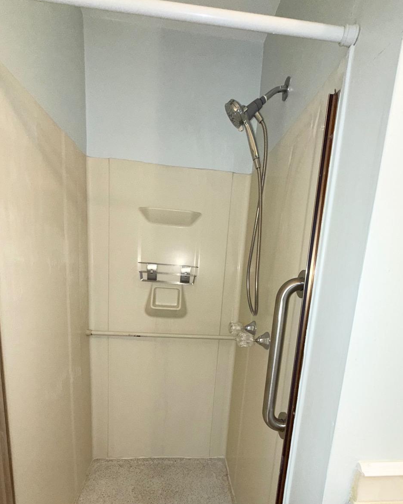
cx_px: 206
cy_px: 316
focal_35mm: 18
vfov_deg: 84.6
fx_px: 268
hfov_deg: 73.8
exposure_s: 1/60
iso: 100
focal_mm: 2.22
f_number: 2.2
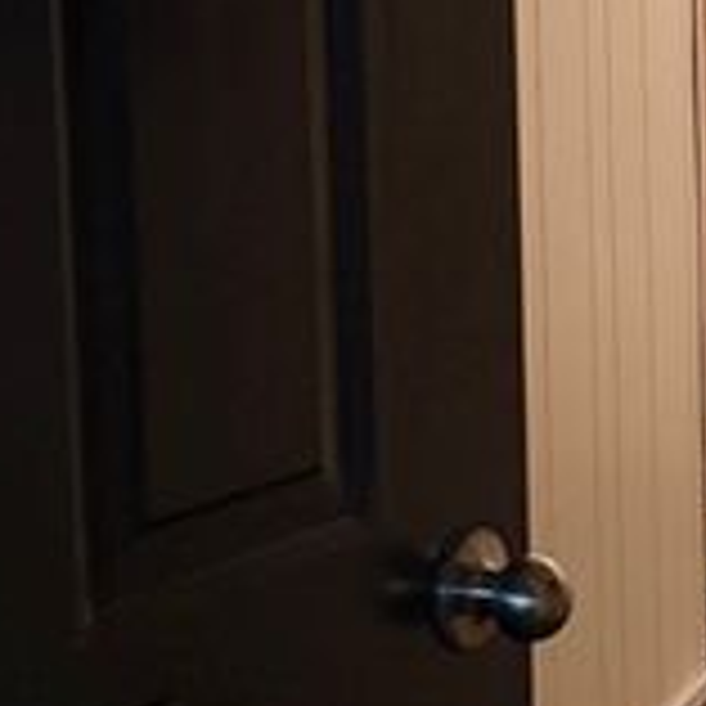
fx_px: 2077
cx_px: 670
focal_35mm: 90
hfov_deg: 18.9
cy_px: 187
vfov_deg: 19.2
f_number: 1.78
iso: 800
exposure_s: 1/30
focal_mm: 6.76
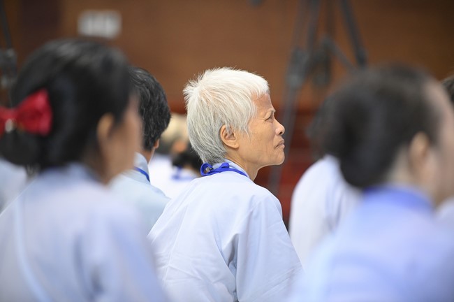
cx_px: 227
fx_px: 2520
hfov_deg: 10.3
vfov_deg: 6.9
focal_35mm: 200
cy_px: 151
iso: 3200
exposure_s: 1/160
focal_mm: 200
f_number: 3.2
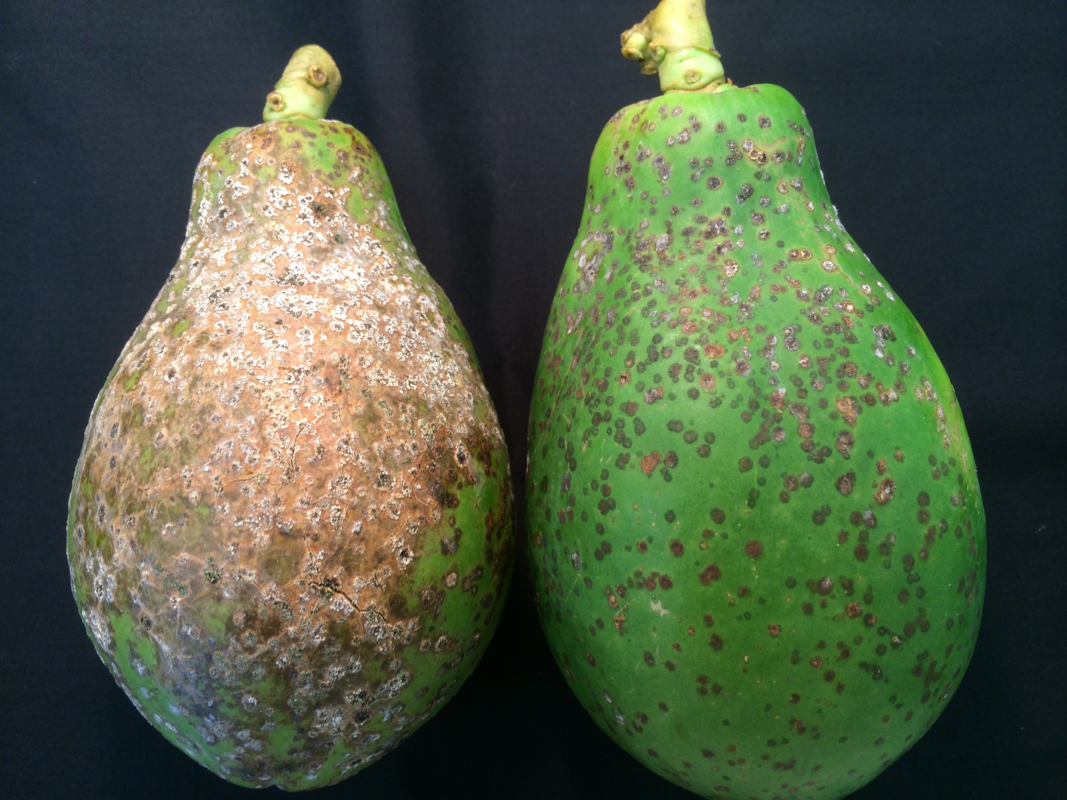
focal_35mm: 30
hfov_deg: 60.0
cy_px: 400
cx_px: 534
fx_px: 925
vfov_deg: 46.8
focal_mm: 4.12
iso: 50
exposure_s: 1/60
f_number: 2.2
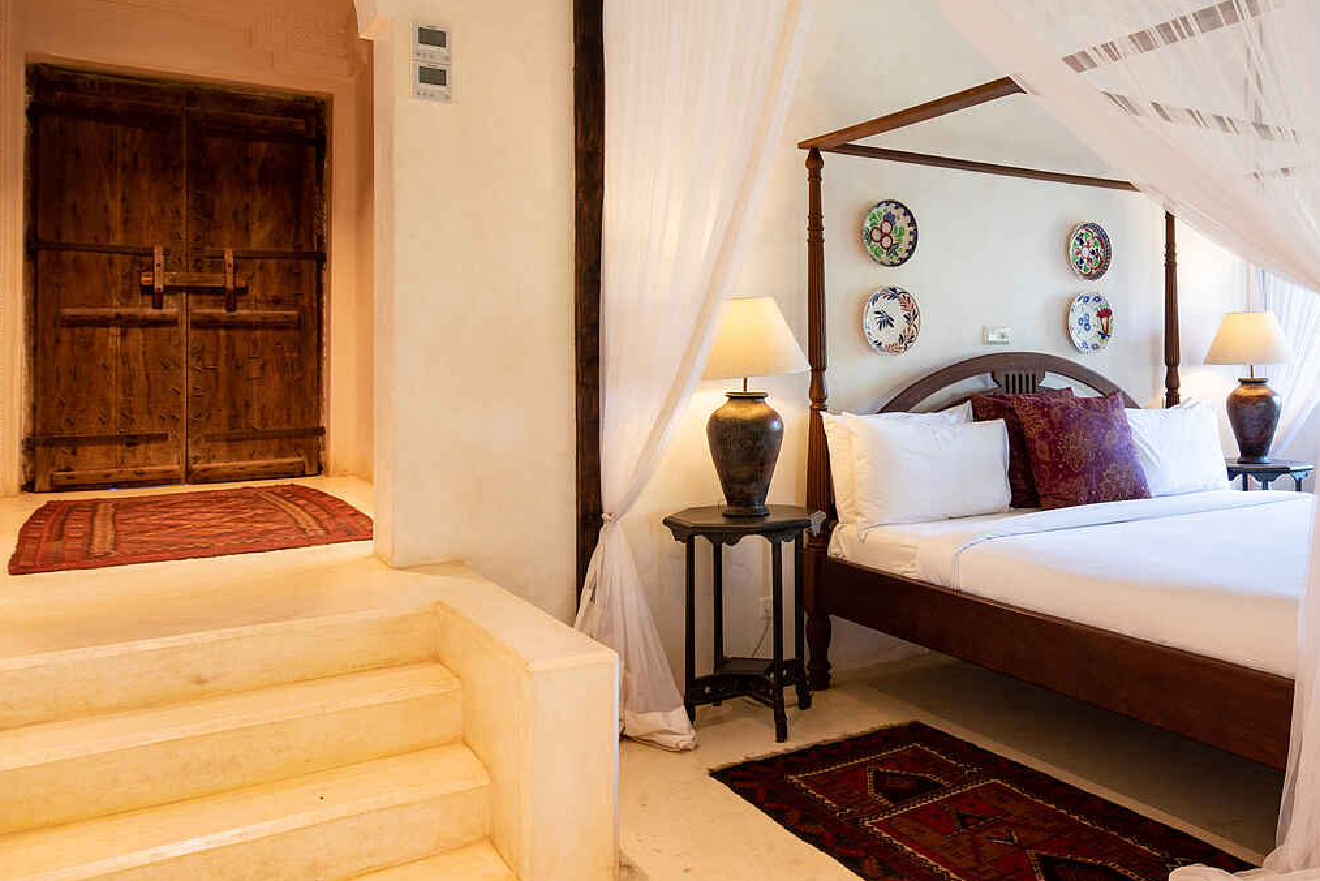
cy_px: 353
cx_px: 910
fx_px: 1100
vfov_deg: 43.4
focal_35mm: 30
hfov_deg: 60.0
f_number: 11
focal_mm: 19
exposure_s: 1/15
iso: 200
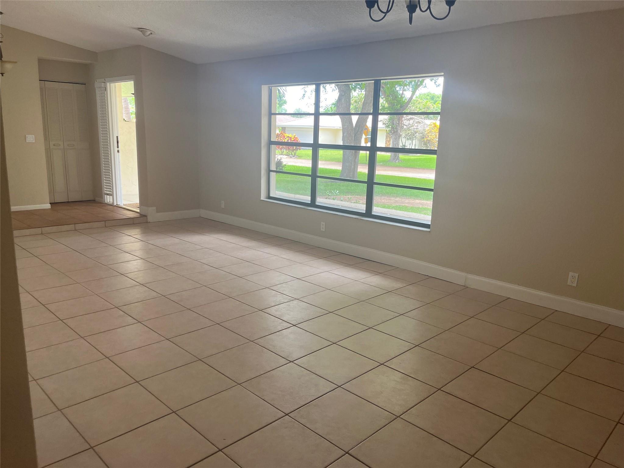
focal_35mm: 26
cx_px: 312
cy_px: 234
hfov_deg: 67.3
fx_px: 469
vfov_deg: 53.1
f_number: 1.6
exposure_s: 1/120
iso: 64
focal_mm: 5.1
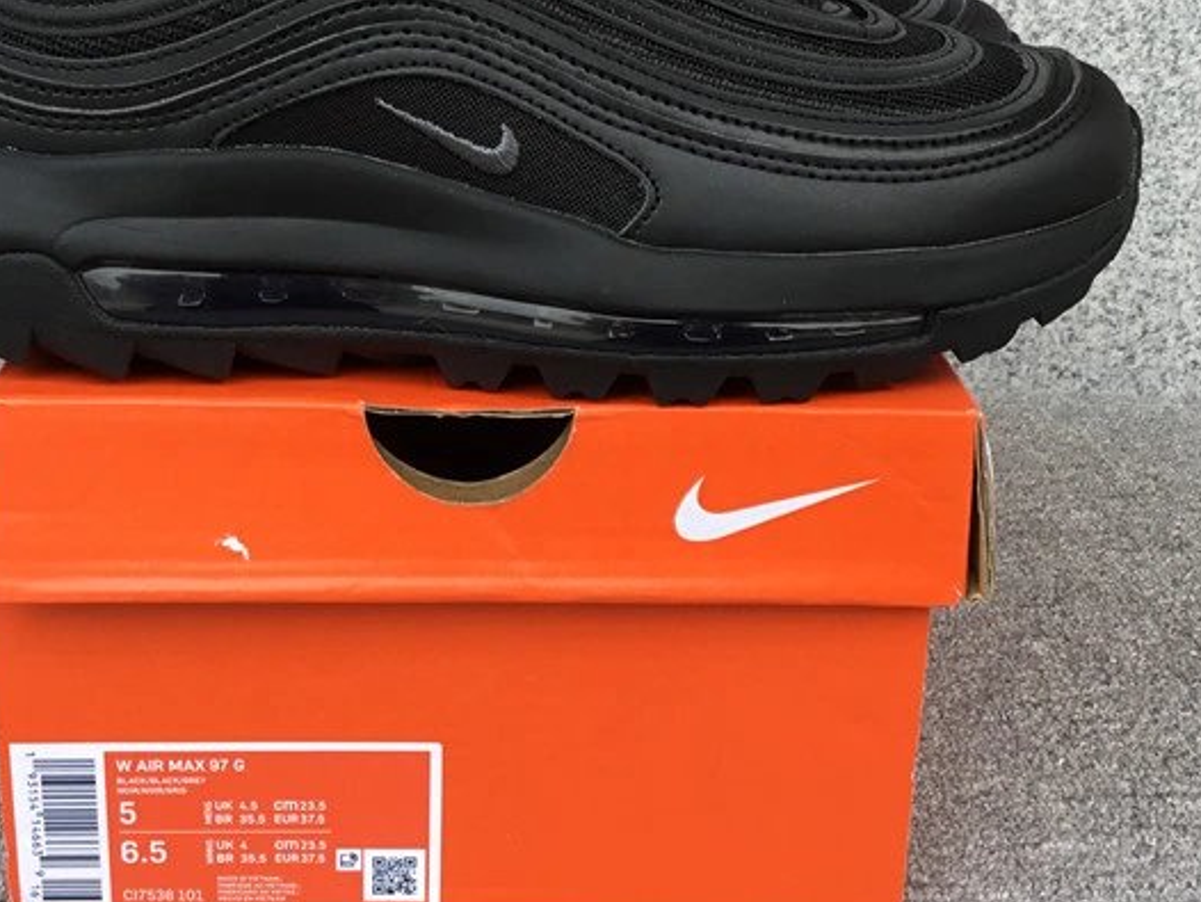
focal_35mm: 53
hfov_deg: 36.1
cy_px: 271
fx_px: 1840
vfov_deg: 27.3
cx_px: 493
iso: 25
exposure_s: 1/100
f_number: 2.4
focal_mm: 3.3
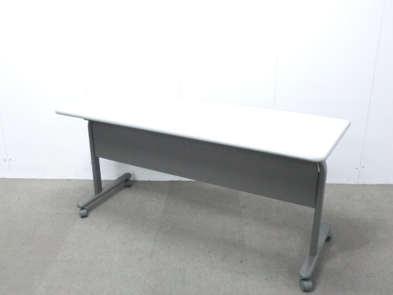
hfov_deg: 49.0
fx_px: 431
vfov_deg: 37.7
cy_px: 148
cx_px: 196
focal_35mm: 38
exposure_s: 1/30
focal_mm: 6.9
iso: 800
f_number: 3.9
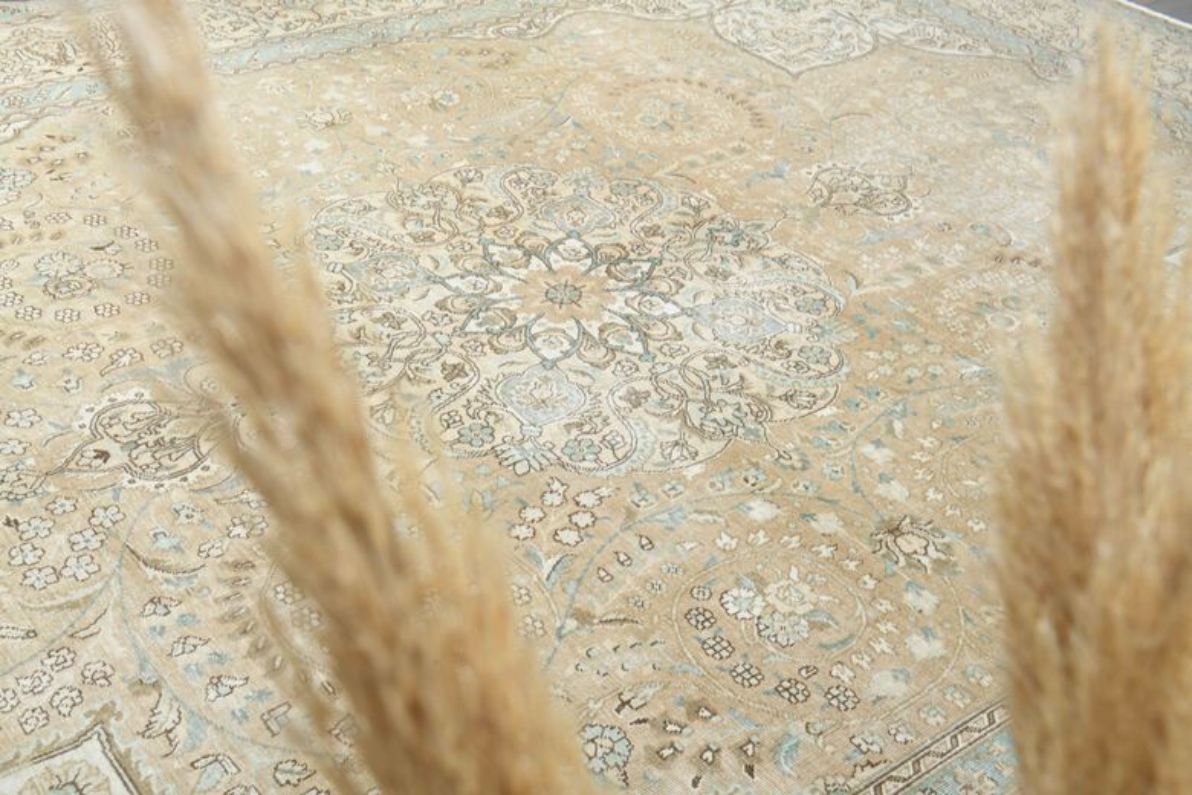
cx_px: 596
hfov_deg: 41.1
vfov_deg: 28.1
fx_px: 1589
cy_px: 398
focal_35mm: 48
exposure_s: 1/125
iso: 800
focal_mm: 48
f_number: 18
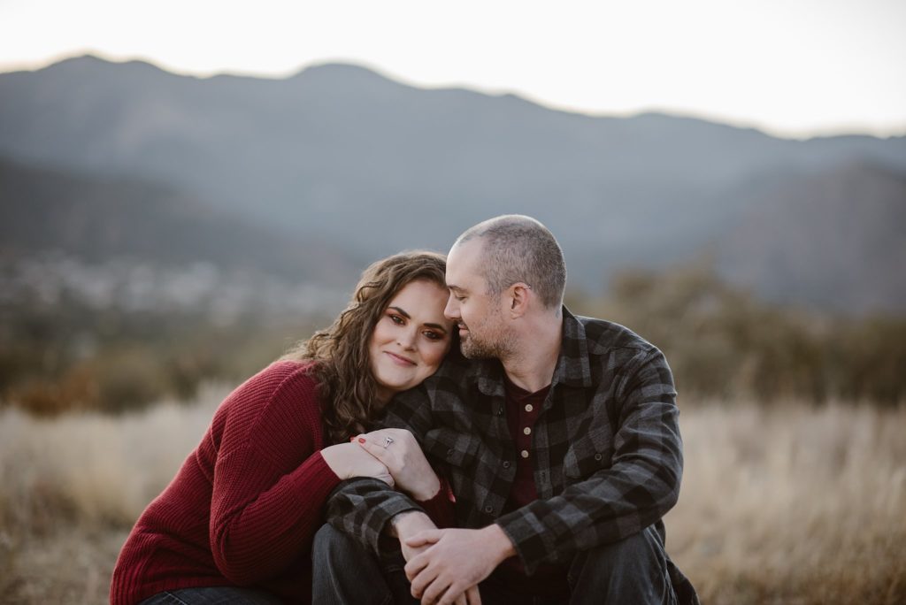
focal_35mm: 85
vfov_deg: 16.1
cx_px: 453
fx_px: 2140
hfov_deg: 23.9
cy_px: 302
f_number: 1.8
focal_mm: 85
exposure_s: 1/1600
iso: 200
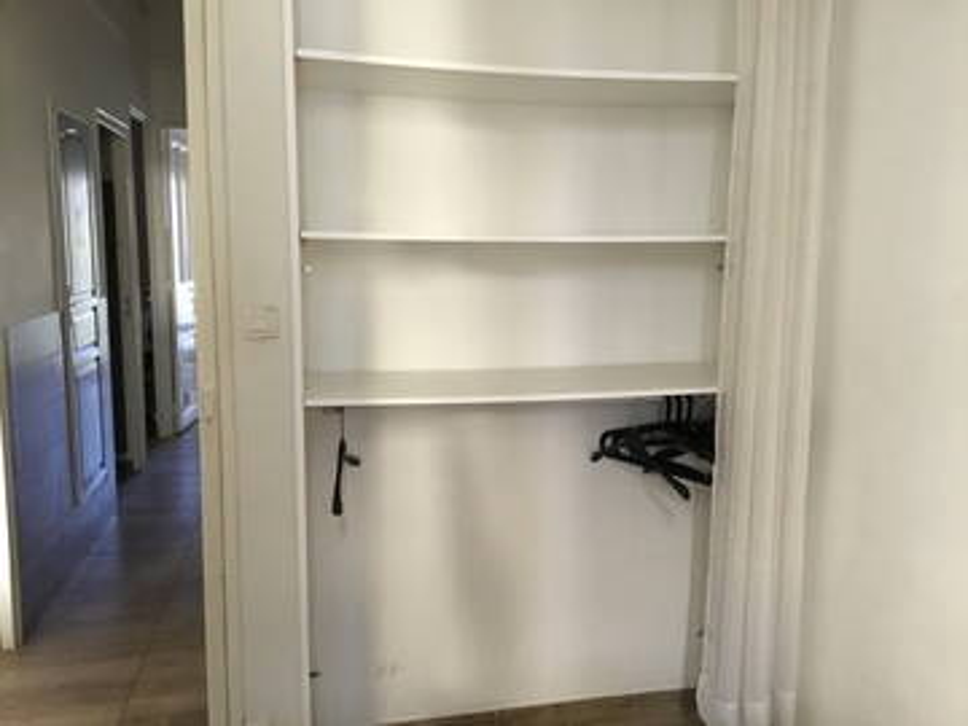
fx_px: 867
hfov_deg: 58.4
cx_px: 484
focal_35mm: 31
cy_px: 363
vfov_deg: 45.4
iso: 200
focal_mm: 3.3
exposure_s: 1/33
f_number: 2.4
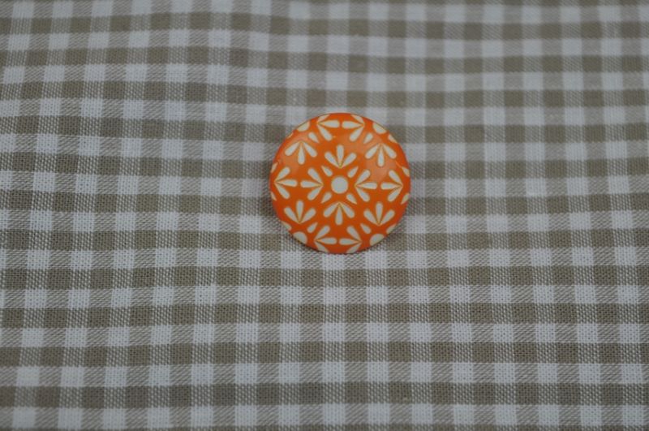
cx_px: 324
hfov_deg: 24.7
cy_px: 216
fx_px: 1485
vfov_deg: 16.5
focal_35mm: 82
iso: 250
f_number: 5.6
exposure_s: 1/125
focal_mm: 55
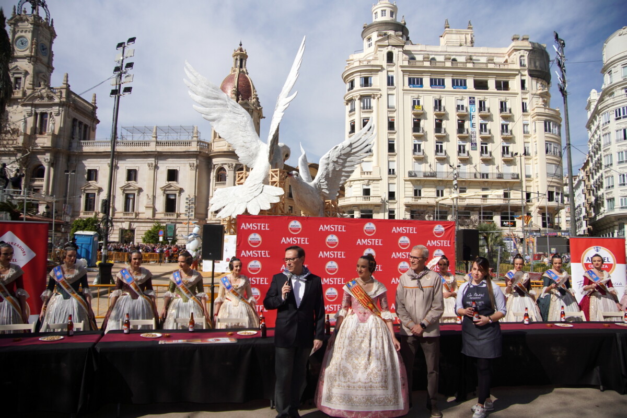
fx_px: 418
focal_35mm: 24
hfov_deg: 73.7
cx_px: 314
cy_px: 209
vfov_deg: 53.1
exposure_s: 1/4000
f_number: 2.8
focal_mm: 16
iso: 100
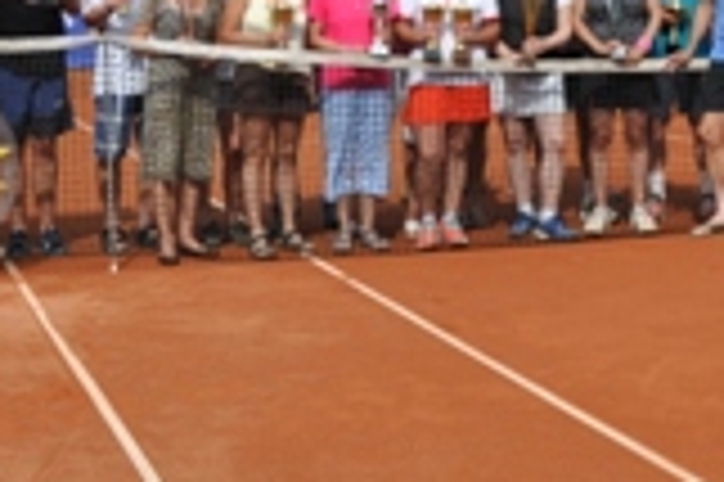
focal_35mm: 100
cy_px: 18
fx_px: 2009
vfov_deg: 13.5
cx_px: 616
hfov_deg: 20.1
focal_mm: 24
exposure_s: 1/1600
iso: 400
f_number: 7.1
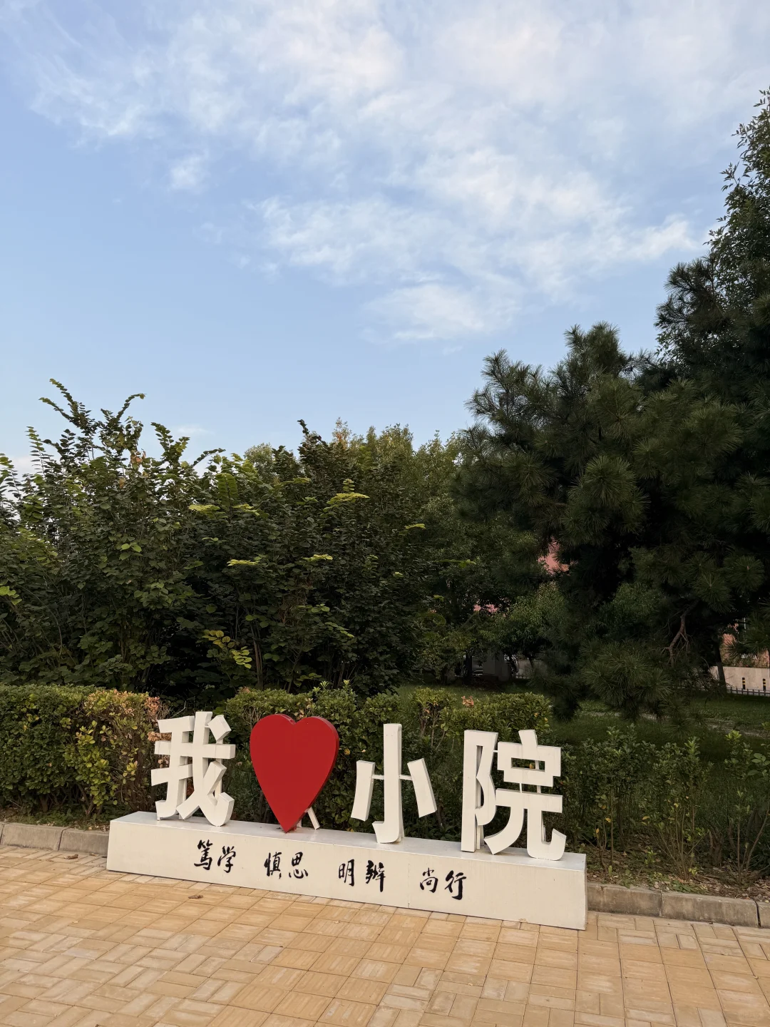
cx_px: 385
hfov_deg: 56.8
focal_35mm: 24
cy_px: 514
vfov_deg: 71.6
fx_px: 712
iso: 80
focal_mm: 6.76
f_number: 1.78
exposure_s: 1/788
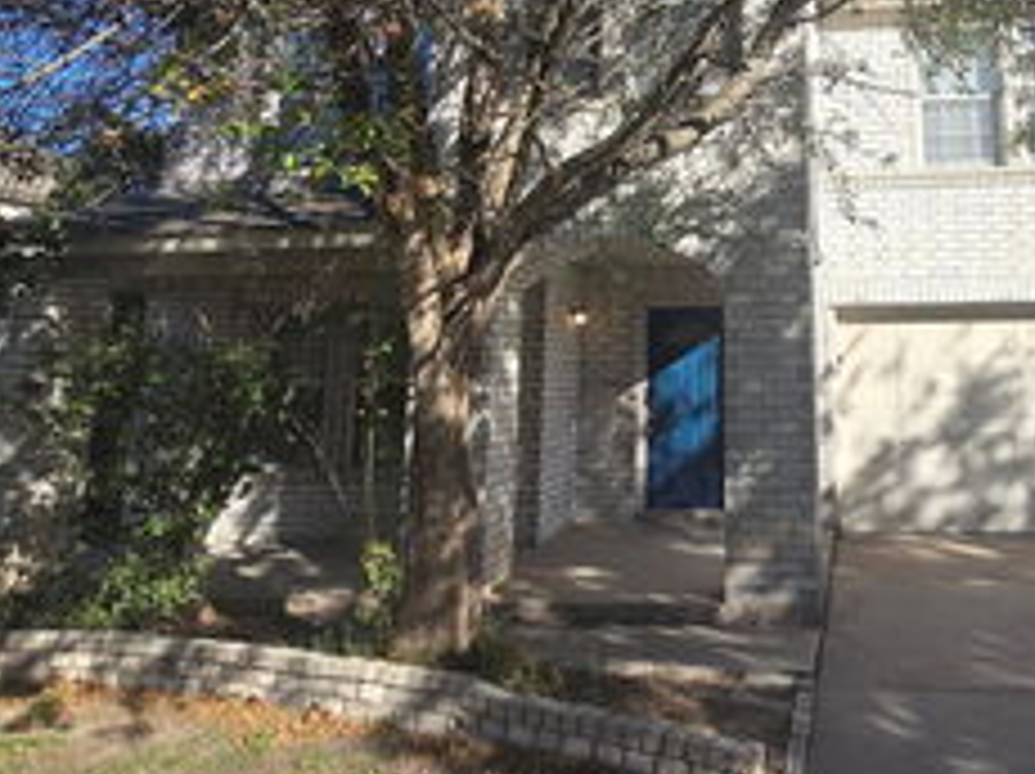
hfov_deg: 59.7
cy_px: 158
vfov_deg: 45.7
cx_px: 720
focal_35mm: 29
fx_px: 866
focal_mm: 2.2
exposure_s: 1/1695
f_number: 2.2
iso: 50
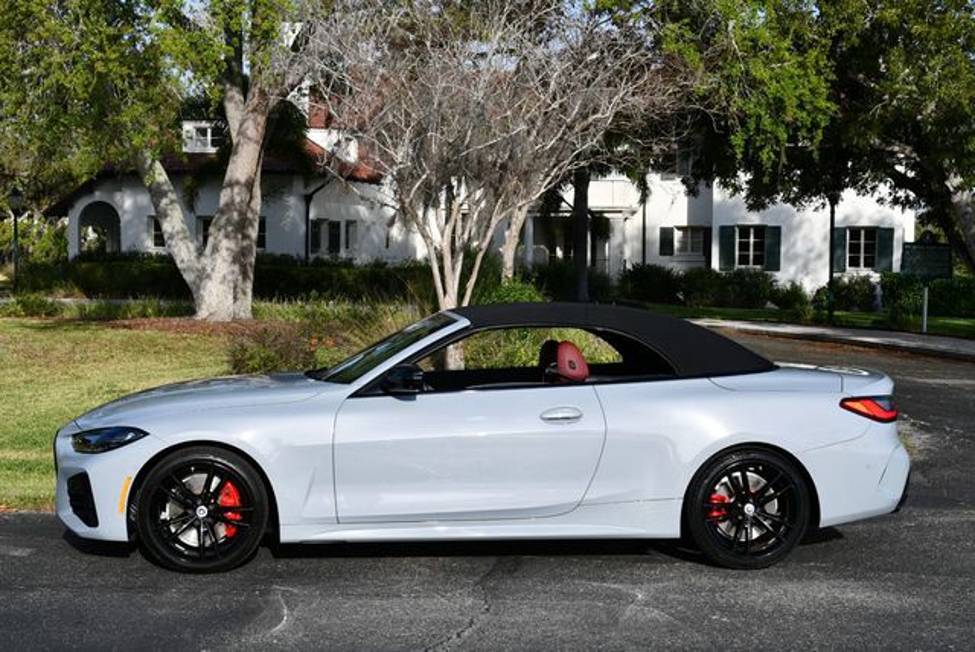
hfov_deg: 35.6
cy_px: 326
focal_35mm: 56
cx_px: 488
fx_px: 1518
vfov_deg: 24.2
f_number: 8
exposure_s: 1/250
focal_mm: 28
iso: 100
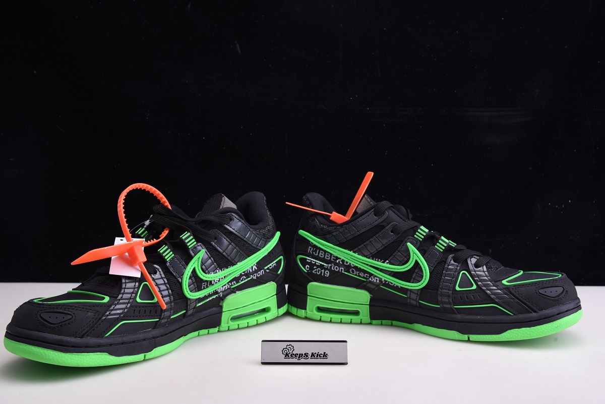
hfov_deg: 41.1
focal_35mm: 48
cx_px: 302
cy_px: 202
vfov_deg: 28.1
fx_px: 807
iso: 100
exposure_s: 1/160
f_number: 11
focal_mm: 48
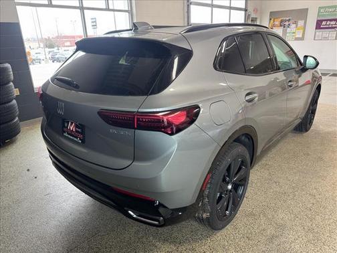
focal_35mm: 24
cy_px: 126
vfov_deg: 56.8
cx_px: 168
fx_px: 234
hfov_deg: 71.6
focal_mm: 6.76
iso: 160
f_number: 1.78
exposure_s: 1/60
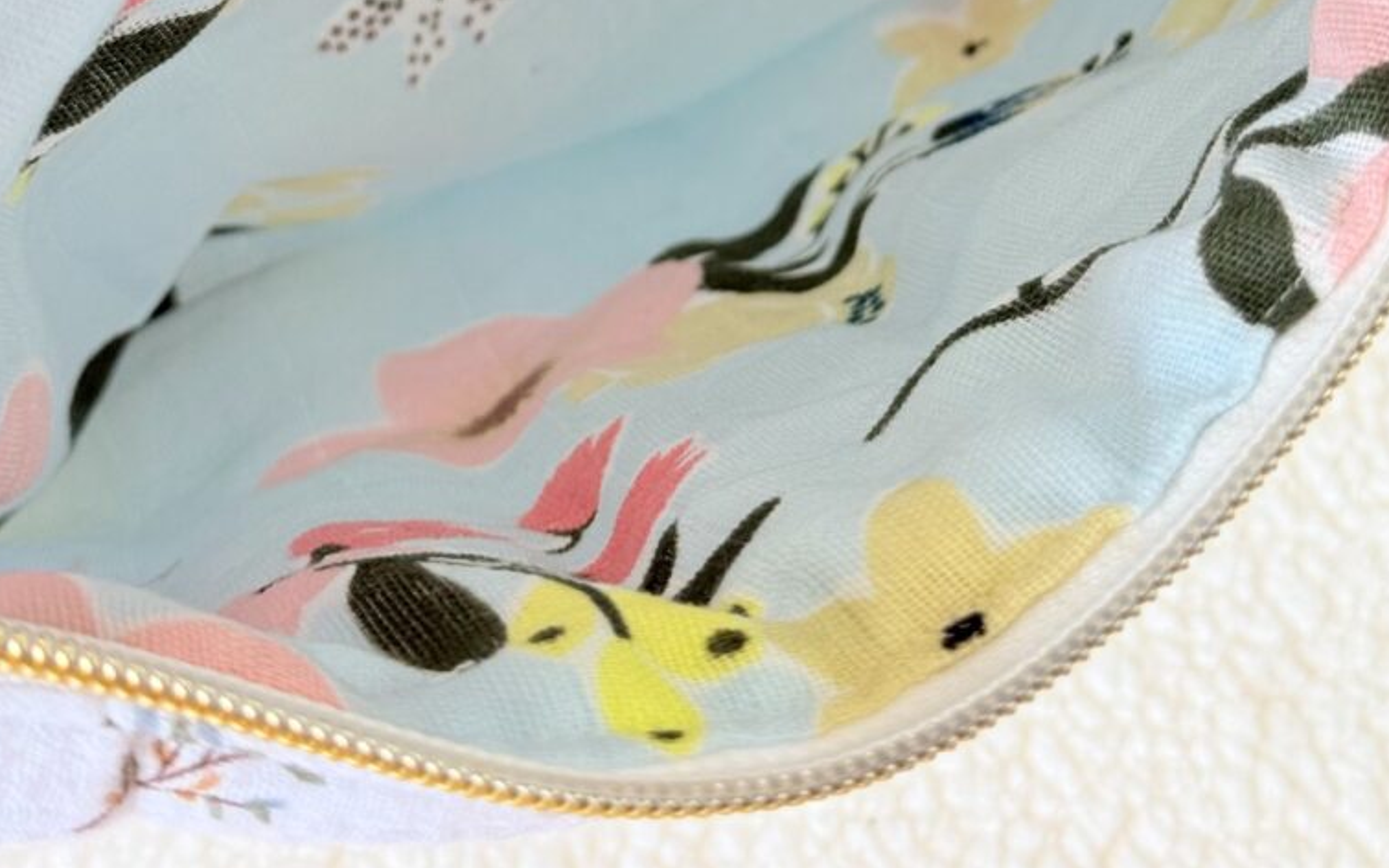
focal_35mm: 69
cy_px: -70
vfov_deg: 18.2
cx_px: 690
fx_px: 2612
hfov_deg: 29.8
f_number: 1.78
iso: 160
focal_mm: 6.76
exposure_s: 1/120
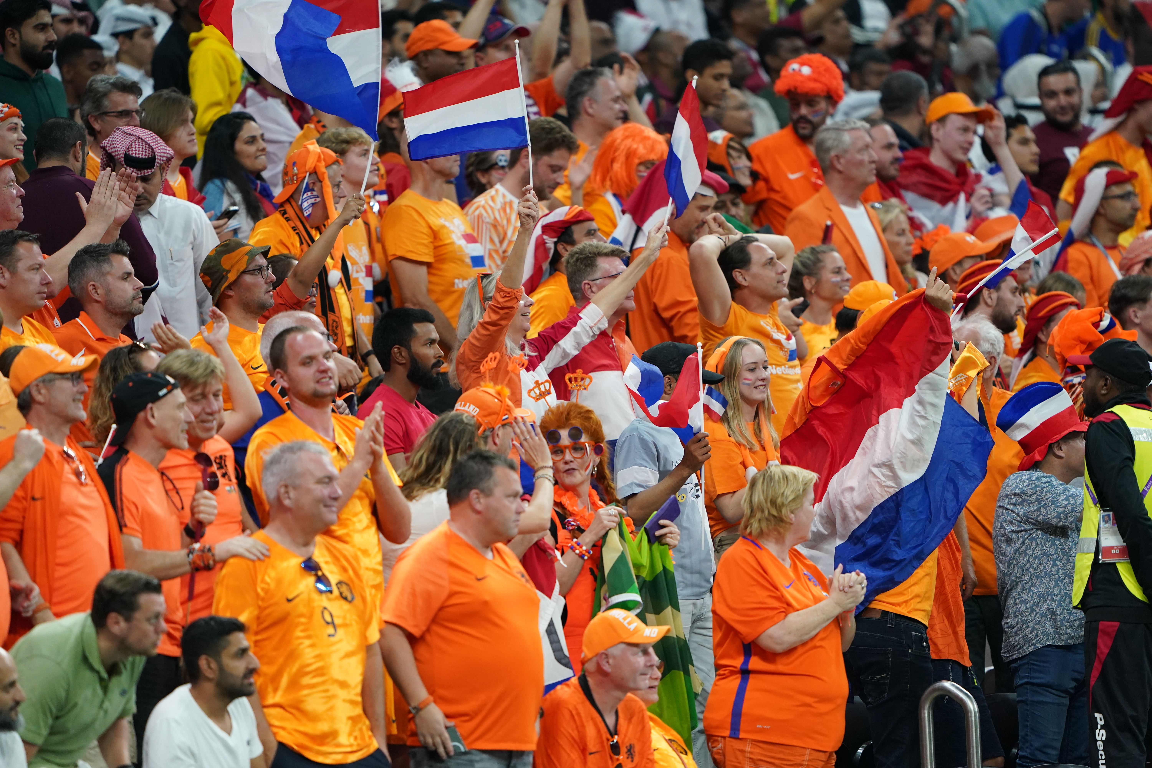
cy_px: 384
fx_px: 12799
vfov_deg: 3.4
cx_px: 576
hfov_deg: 5.2
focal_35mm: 400
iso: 2500
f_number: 2.8
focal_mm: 400
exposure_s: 1/1250
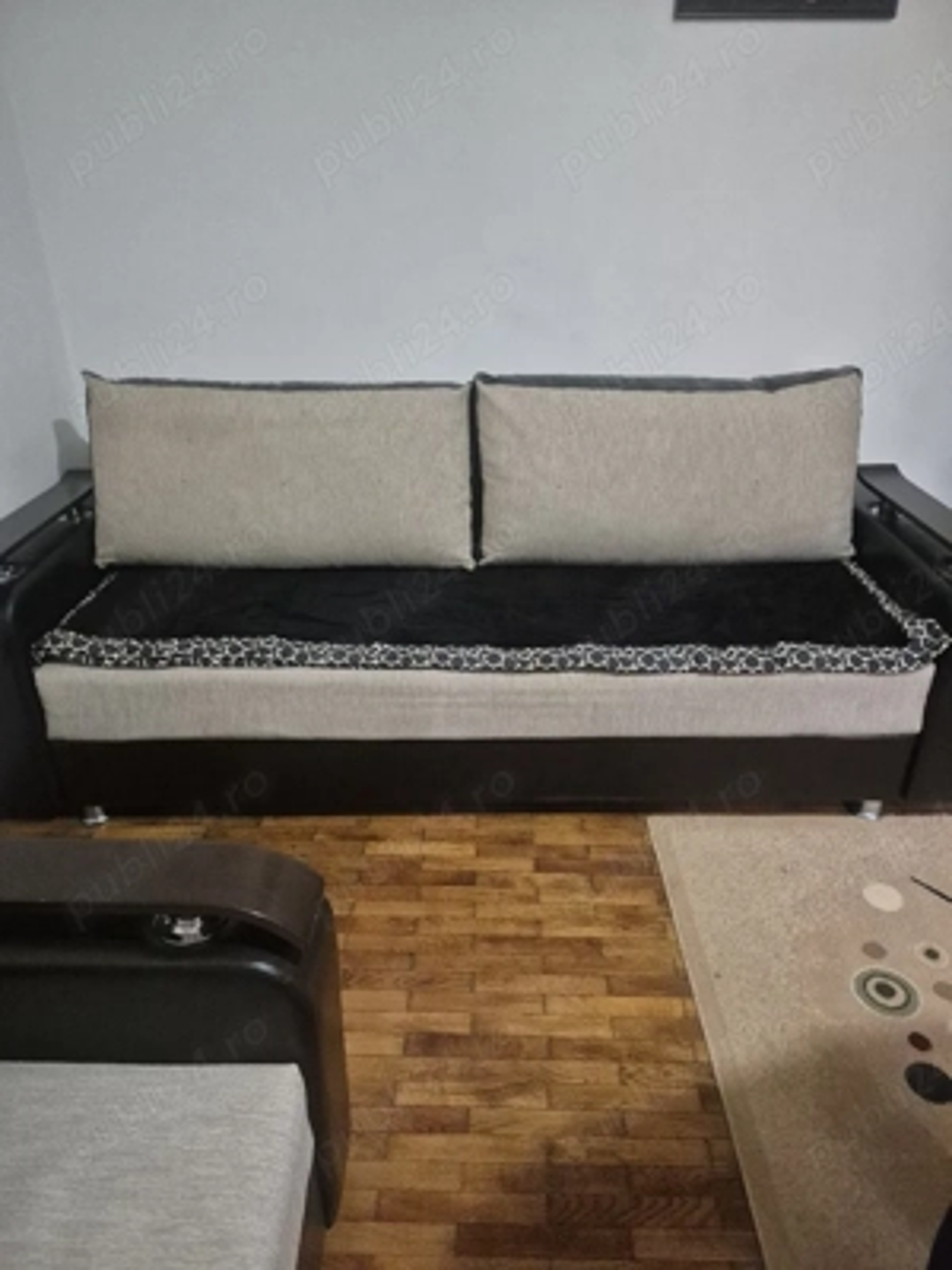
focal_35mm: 23
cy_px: 635
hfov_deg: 58.9
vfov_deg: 73.9
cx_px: 476
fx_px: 843
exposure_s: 1/100
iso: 2000
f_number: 1.8
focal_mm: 5.4
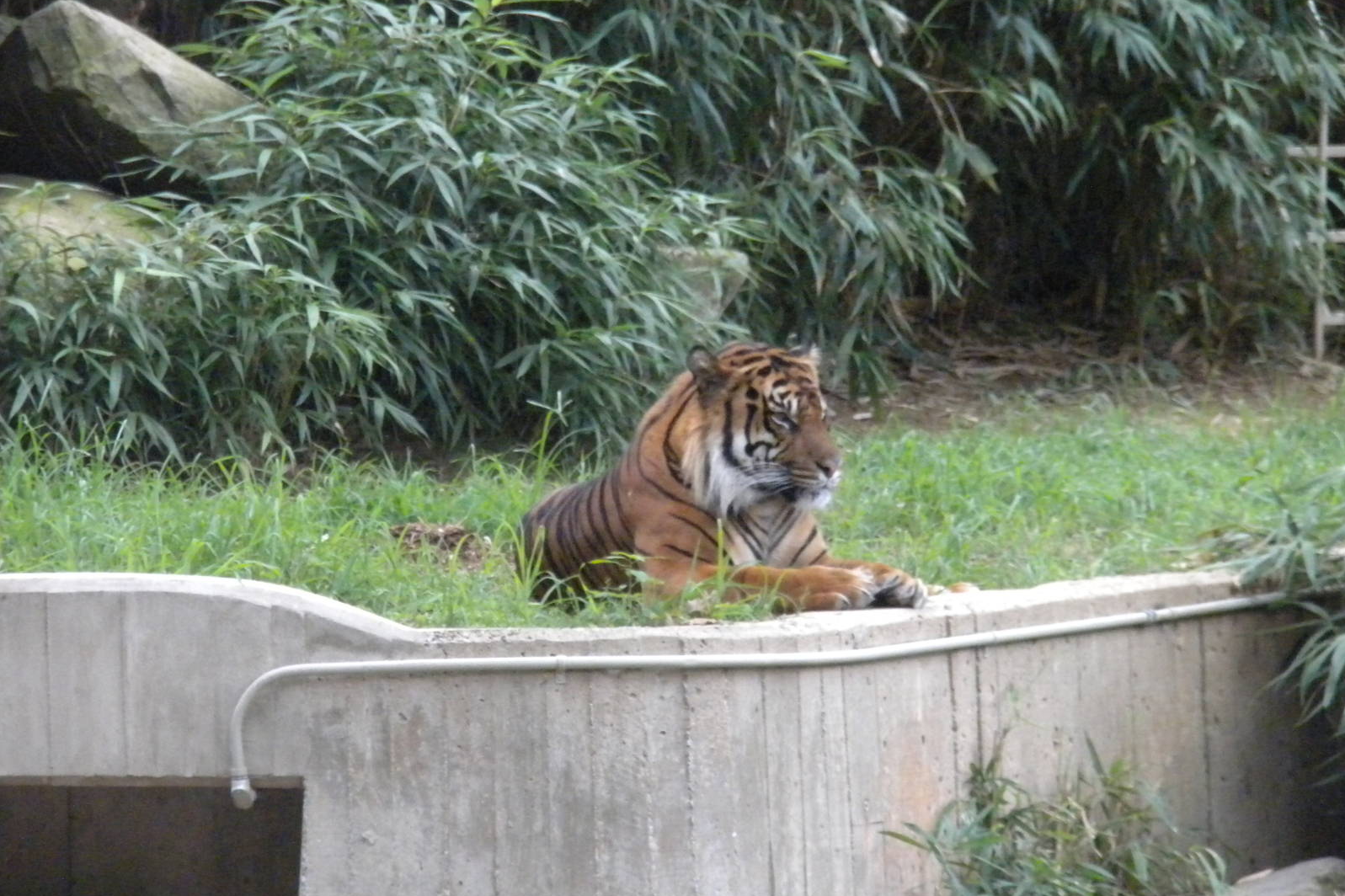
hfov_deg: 7.6
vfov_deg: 5.1
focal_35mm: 271
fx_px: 10122
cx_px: 673
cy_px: 468
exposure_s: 1/157
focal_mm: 46.2
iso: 800
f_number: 5.3
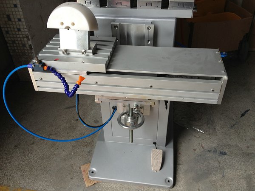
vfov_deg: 40.7
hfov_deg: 52.6
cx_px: 128
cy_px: 96
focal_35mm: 35
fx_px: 258
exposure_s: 1/148
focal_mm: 4.28
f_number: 2.4
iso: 64
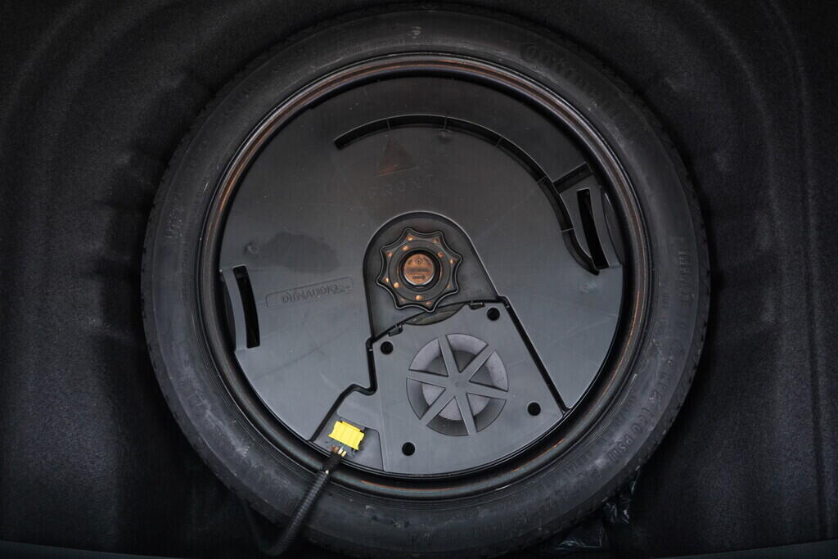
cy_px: 280
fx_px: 838
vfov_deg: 36.9
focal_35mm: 36
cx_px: 419
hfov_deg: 53.1
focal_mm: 24
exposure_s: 1/40
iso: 400
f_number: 2.8
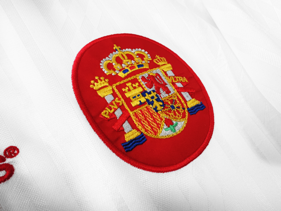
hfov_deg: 73.9
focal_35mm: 23
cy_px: 106
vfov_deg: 58.9
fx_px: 187
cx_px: 140
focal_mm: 2.59
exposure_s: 1/50
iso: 102
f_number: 2.2
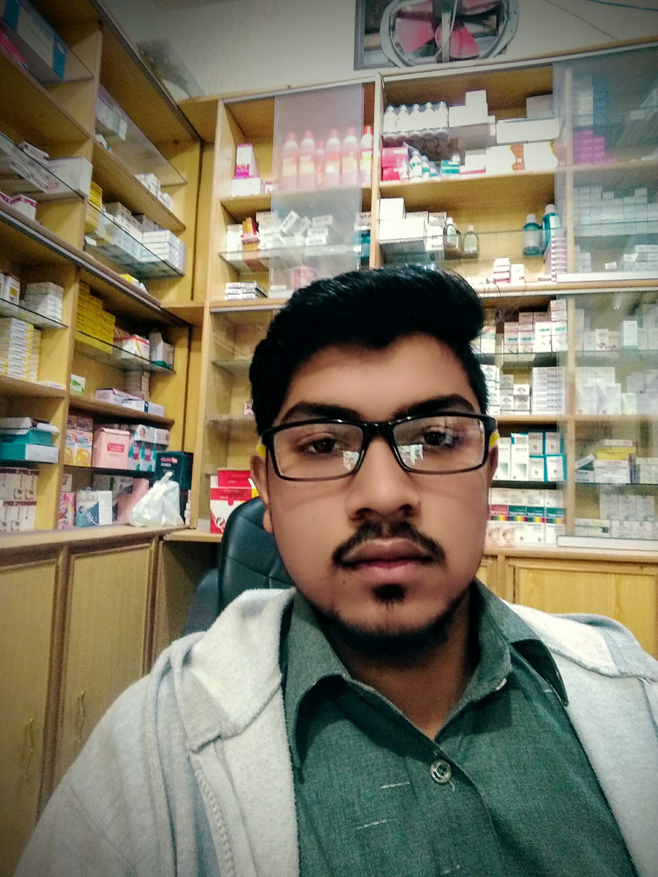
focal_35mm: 22
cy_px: 438
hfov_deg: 61.1
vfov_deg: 76.4
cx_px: 329
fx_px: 558
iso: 543
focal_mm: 2.38
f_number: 2.4
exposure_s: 1/7
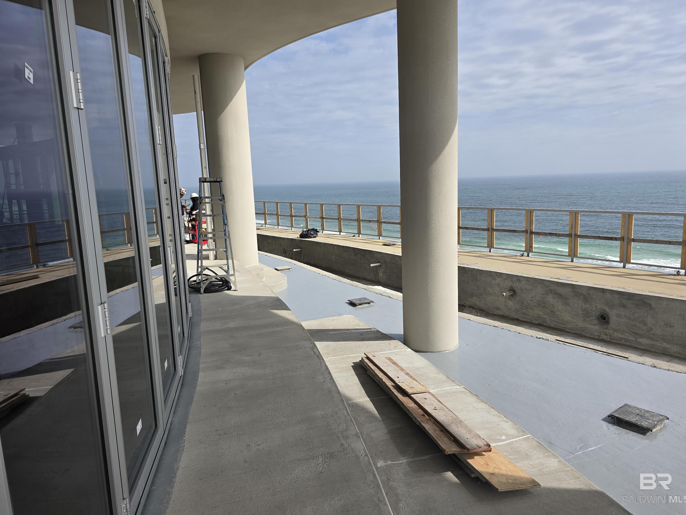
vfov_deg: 56.8
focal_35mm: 24
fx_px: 476
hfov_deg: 71.6
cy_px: 254
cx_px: 356
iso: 12
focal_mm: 6.3
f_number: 1.7
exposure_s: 1/1038
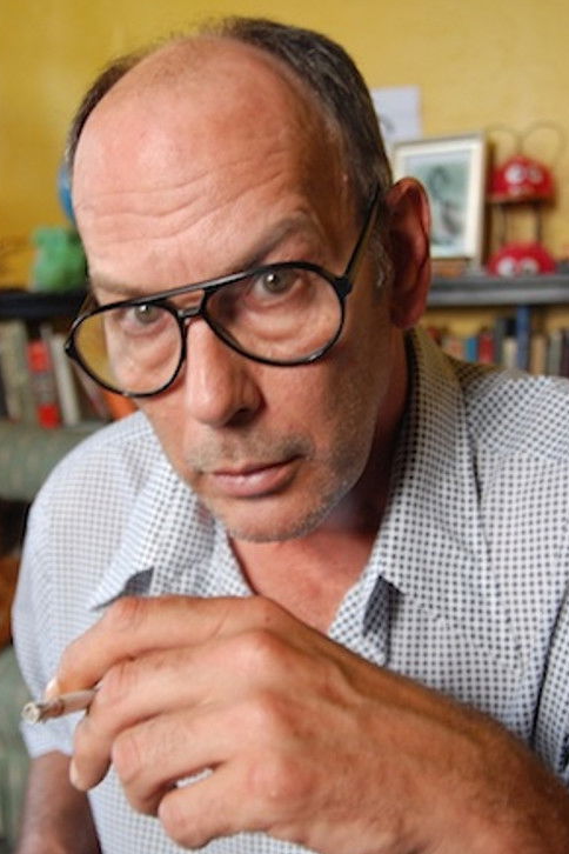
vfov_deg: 60.3
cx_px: 284
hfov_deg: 42.3
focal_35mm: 31
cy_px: 431
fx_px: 735
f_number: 2.8
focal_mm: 20
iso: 400
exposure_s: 1/10
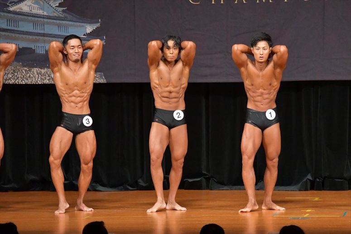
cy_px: 117
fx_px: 2631
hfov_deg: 7.6
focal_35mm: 270
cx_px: 176
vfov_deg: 5.1
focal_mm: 180
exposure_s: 1/400
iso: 6400
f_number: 5.6
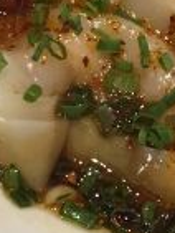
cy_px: -13
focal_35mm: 144
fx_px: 969
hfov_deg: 10.1
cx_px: 217
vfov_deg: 13.5
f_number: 2.2
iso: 40
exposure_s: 1/33
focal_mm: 4.15
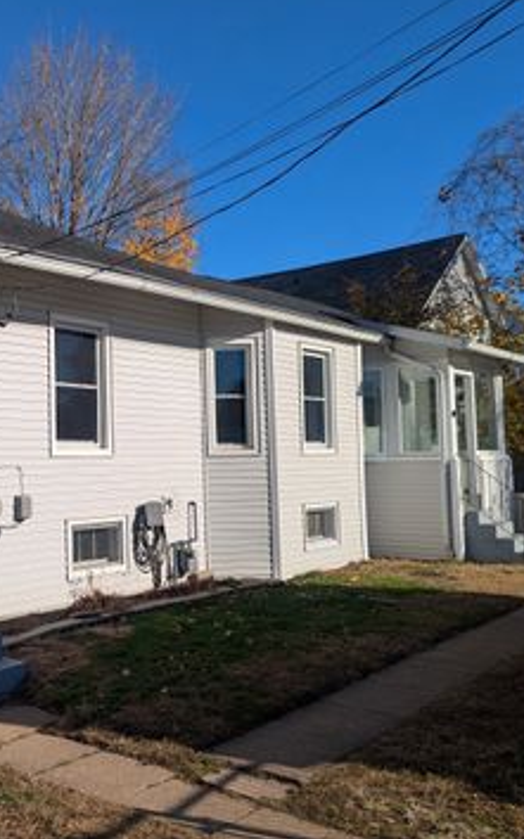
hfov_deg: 33.9
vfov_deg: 54.0
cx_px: 83
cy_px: 415
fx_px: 823
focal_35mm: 36
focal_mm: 6.81
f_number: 1.85
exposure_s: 1/4717
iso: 54
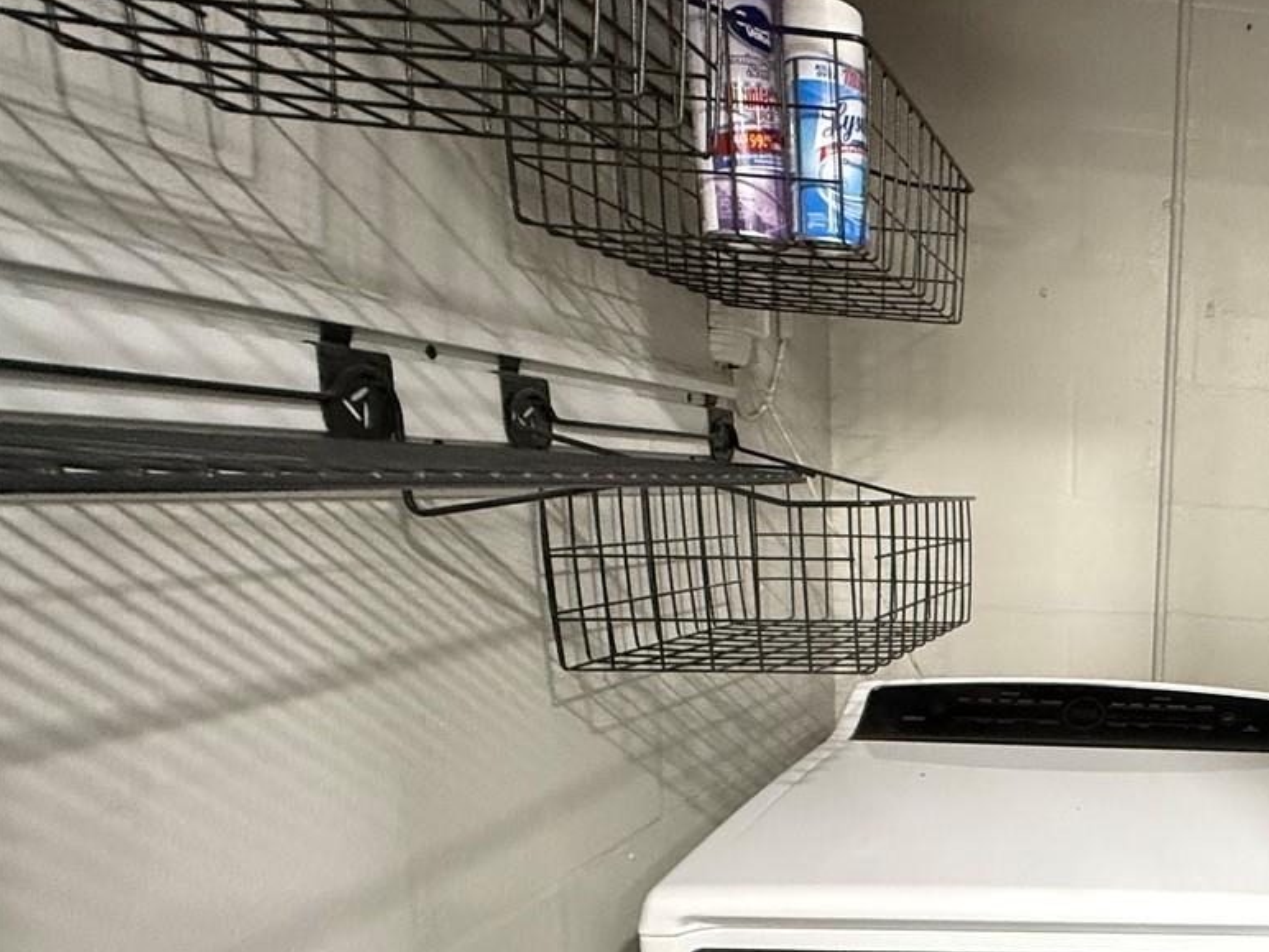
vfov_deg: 47.0
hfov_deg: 48.8
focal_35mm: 29
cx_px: 1307
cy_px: 679
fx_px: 1063
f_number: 2.2
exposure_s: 1/60
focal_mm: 2.22
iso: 1000
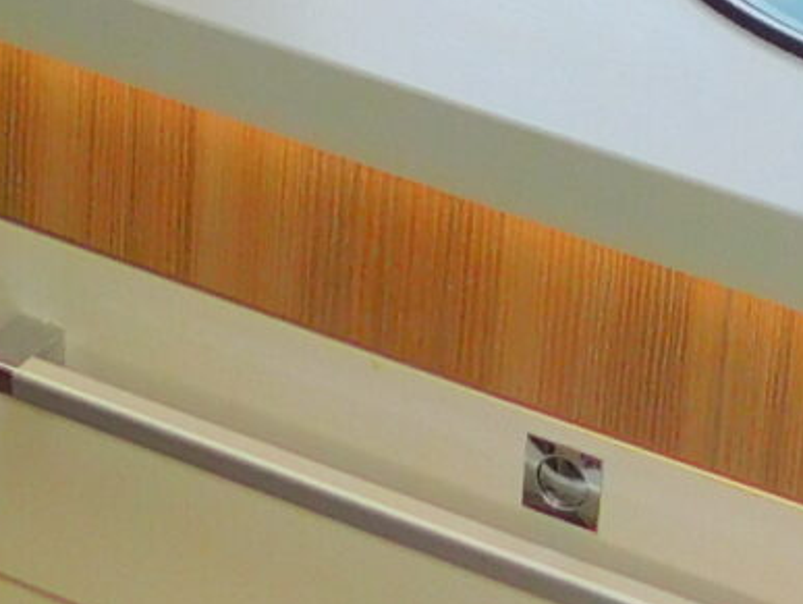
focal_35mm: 152
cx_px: 863
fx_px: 3529
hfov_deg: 12.8
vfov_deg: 8.7
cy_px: -963
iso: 125
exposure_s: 1/40
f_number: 3
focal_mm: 4
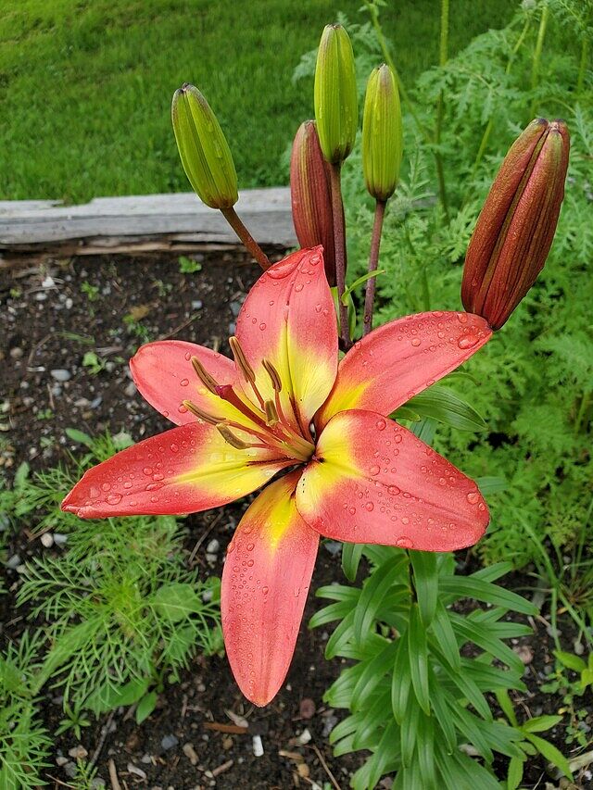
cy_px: 395
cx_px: 296
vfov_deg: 67.3
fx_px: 594
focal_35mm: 26
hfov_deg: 53.1
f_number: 2.4
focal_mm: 4.3
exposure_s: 1/845
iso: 50
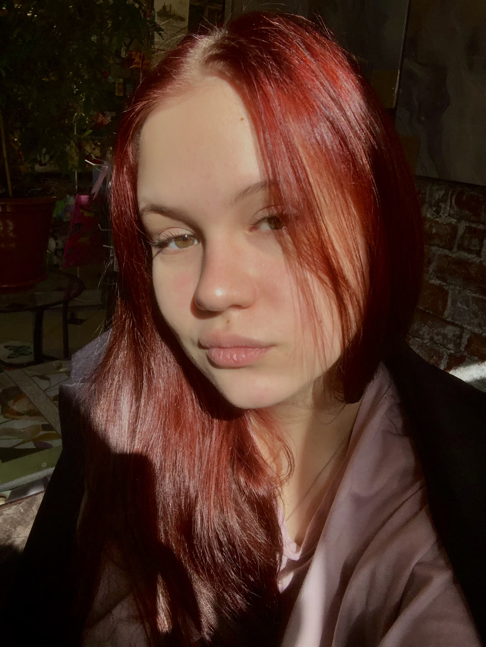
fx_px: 598
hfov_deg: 44.2
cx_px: 243
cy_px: 324
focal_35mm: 32
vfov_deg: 56.8
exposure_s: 1/194
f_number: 2.2
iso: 20
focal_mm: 2.87
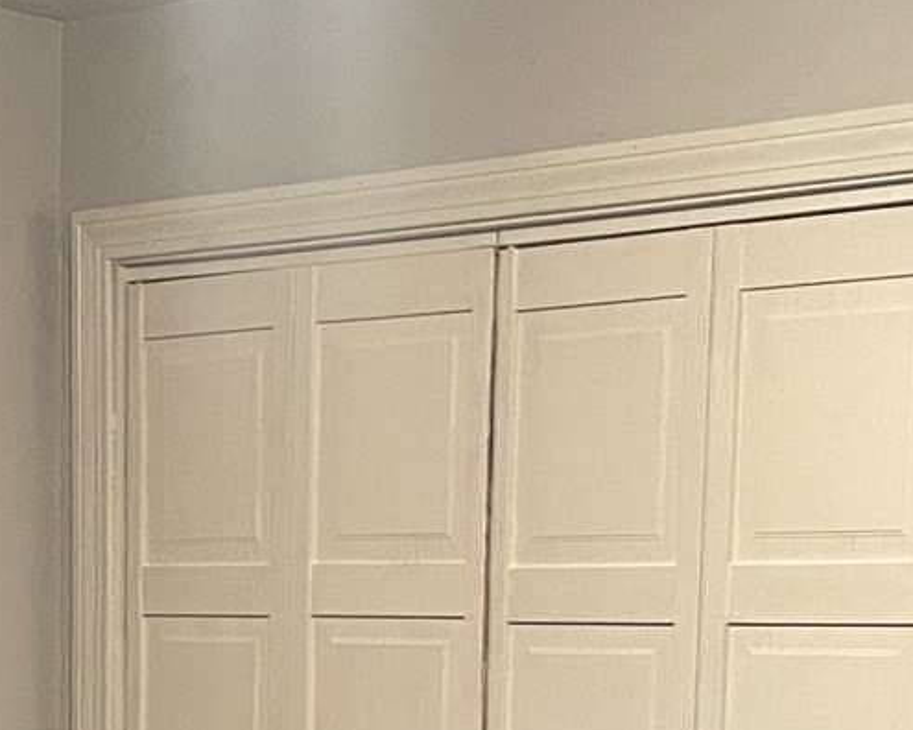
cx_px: 312
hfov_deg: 18.2
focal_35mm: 105
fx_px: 2837
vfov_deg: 13.9
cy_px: 1053
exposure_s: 1/60
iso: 400
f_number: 1.6
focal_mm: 4.2
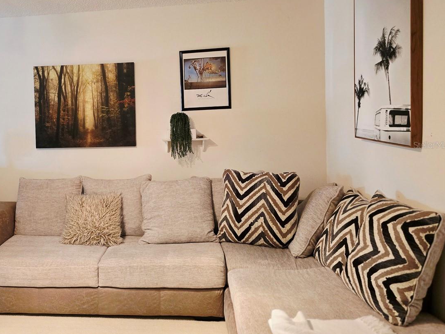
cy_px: 145
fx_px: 437
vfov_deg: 41.7
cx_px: 123
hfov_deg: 52.1
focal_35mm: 34
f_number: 1.7
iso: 640
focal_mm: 6.3
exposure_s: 1/60.2
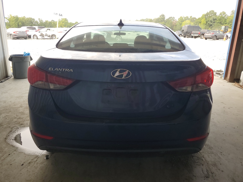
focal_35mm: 26
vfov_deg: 53.1
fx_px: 183
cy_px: 91
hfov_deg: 67.3
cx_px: 122
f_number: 1.5
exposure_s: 1/345
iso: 50
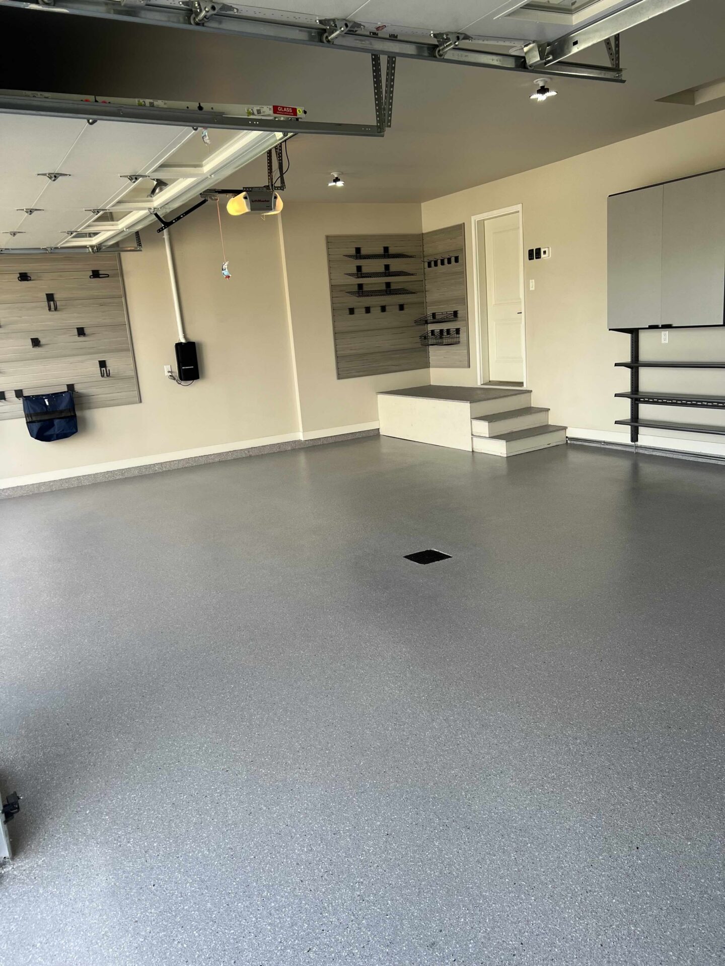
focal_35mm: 26
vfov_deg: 67.3
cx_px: 362
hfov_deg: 53.1
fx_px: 726
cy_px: 483
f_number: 1.5
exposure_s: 1/309
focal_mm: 5.7
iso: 50
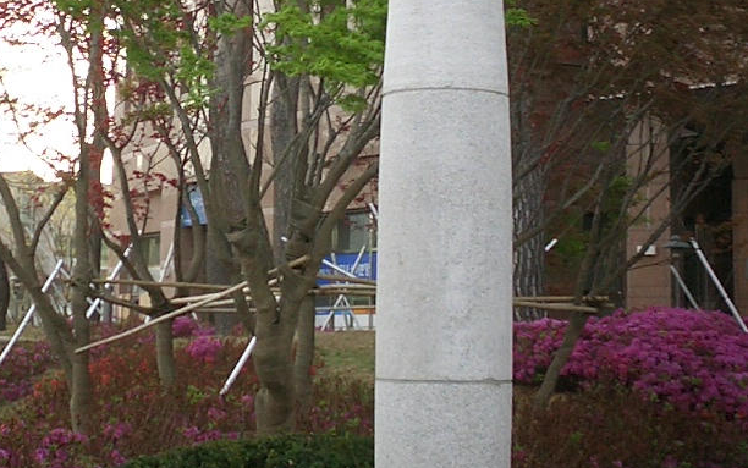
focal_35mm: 82
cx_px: 237
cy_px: 131
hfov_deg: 25.1
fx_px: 1672
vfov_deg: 15.9
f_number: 3.5
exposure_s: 1/125
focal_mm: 5.6
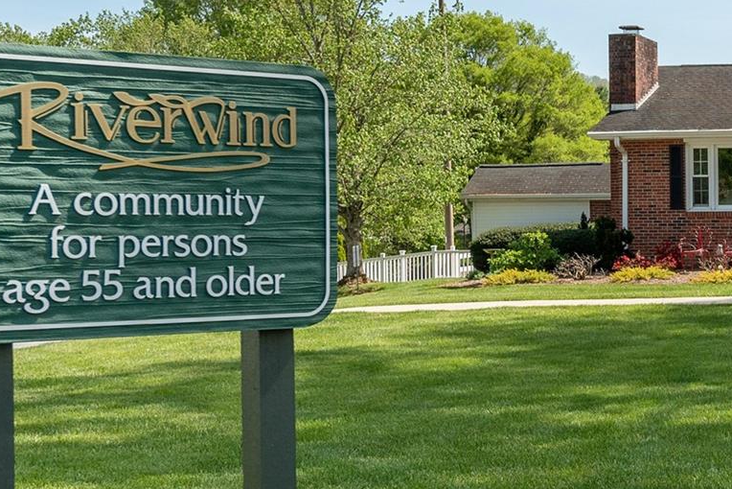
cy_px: 255
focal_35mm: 67
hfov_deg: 27.8
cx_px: 773
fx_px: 1363
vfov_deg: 20.3
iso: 320
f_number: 7.1
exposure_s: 1/1600
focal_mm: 25
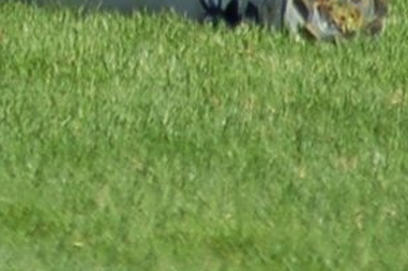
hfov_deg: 1.0
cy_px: -568
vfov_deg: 0.6
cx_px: -445
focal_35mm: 2136
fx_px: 24177
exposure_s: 1/1250
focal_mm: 195
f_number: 5
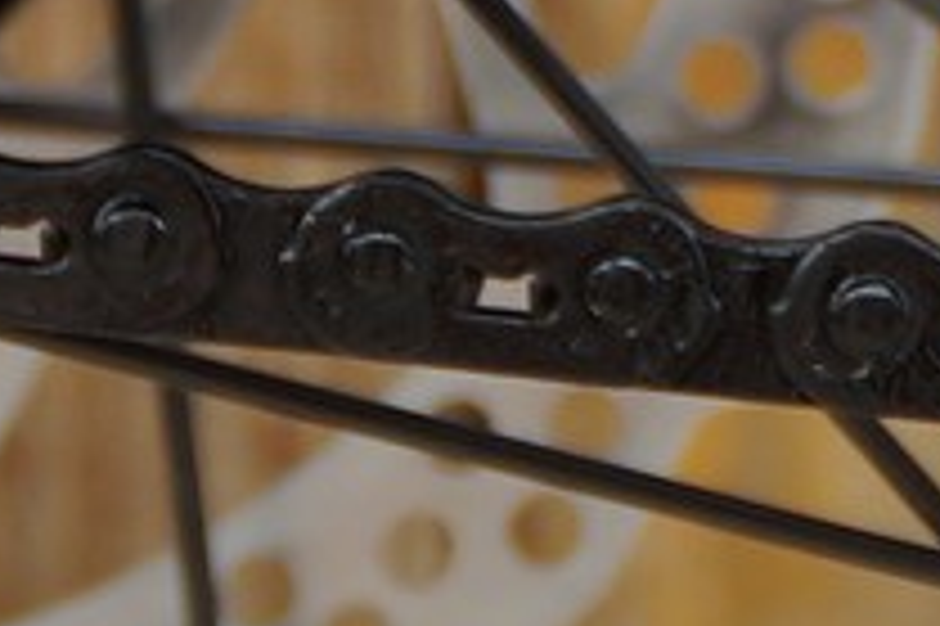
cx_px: 1079
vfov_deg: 1.5
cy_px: -1002
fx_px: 24003
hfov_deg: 2.2
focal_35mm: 920
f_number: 5.6
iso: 100
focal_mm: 80
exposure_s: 1/80
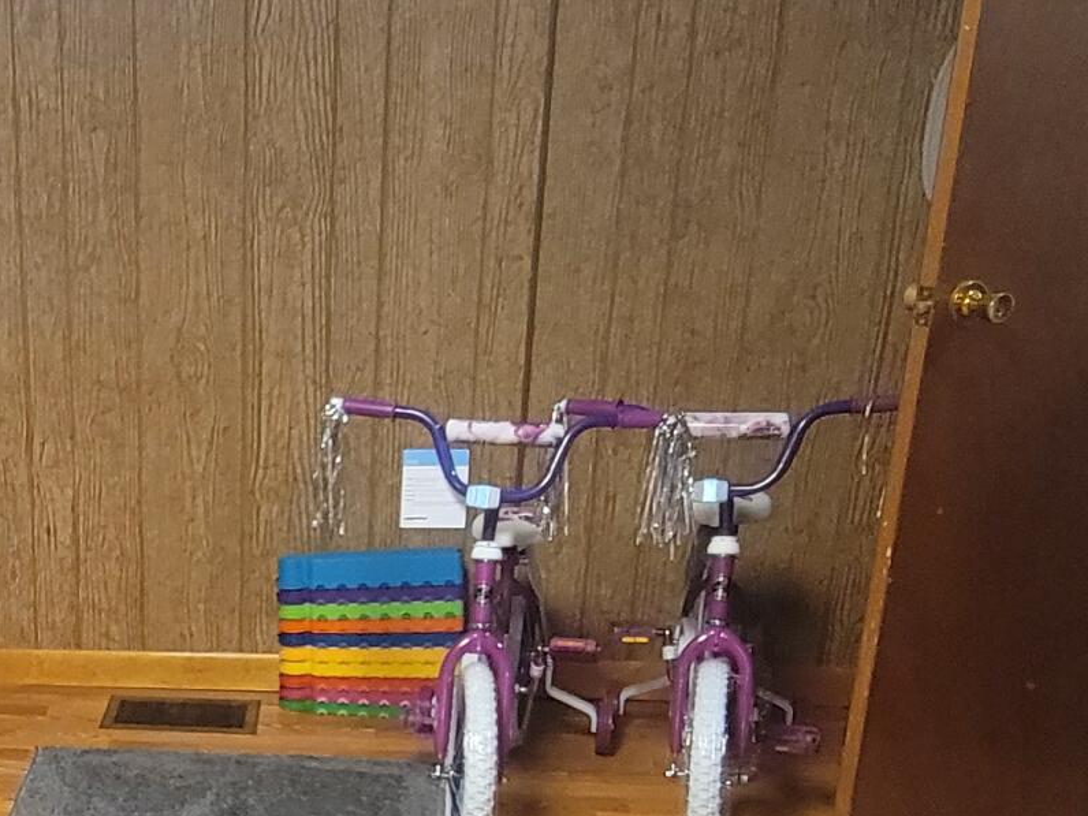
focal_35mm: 49
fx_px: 1540
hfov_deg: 34.2
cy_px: 696
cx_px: -77
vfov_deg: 28.8
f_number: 2.2
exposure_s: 1/30
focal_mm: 2.2
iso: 500
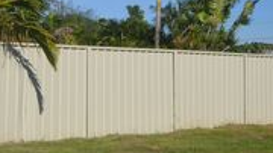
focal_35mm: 82
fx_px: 593
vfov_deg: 14.6
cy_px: 27
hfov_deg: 24.6
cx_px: -8
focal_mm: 20
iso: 100
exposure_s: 1/320
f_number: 9
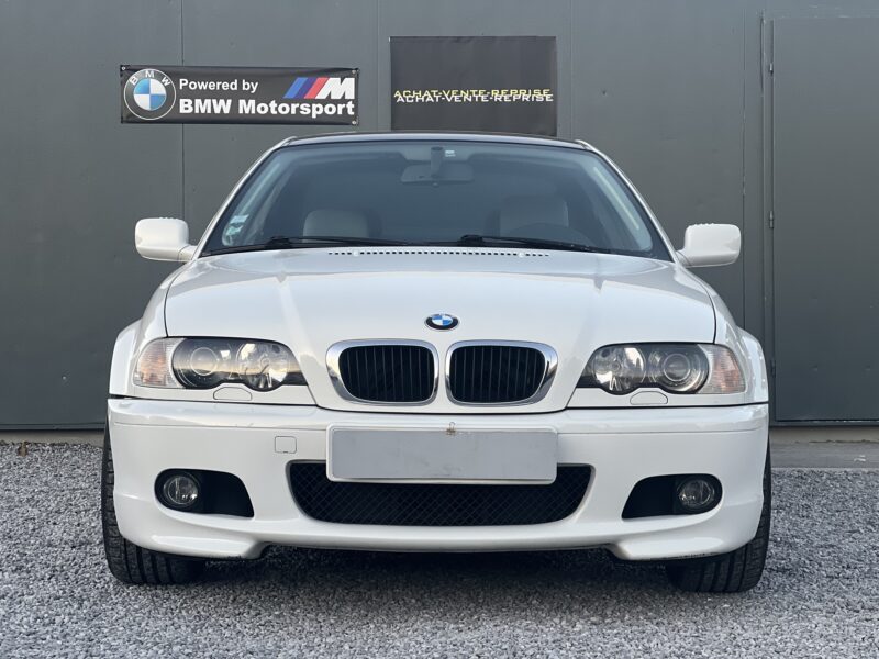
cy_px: 330
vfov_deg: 19.1
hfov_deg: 25.3
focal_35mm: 77
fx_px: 1955
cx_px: 440
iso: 100
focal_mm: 9
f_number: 2.8
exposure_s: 1/100
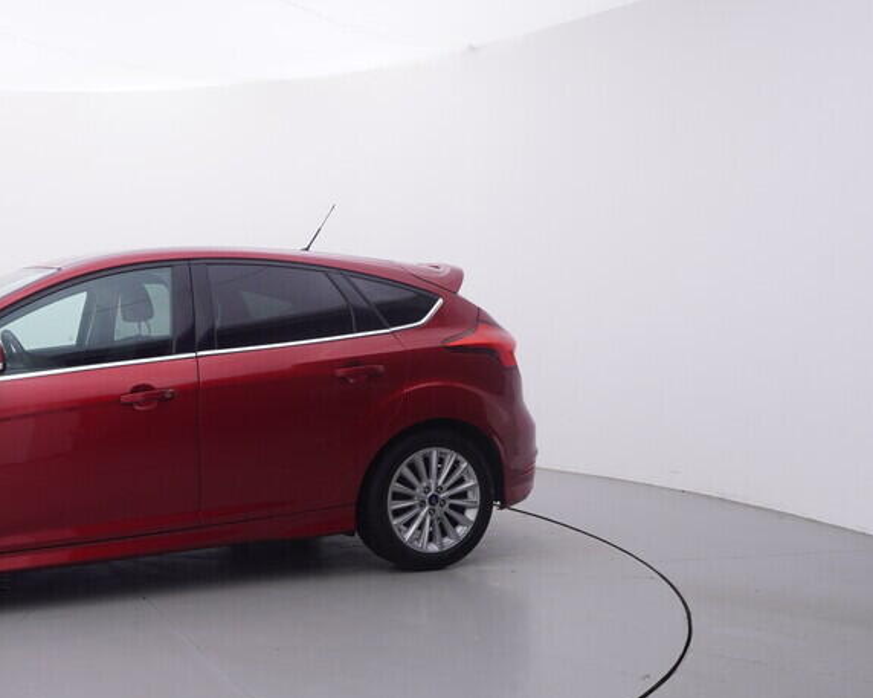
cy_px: 423
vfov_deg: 39.1
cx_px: 96
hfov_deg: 44.1
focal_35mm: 38
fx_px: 977
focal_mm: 15
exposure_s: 1/80
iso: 200
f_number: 5
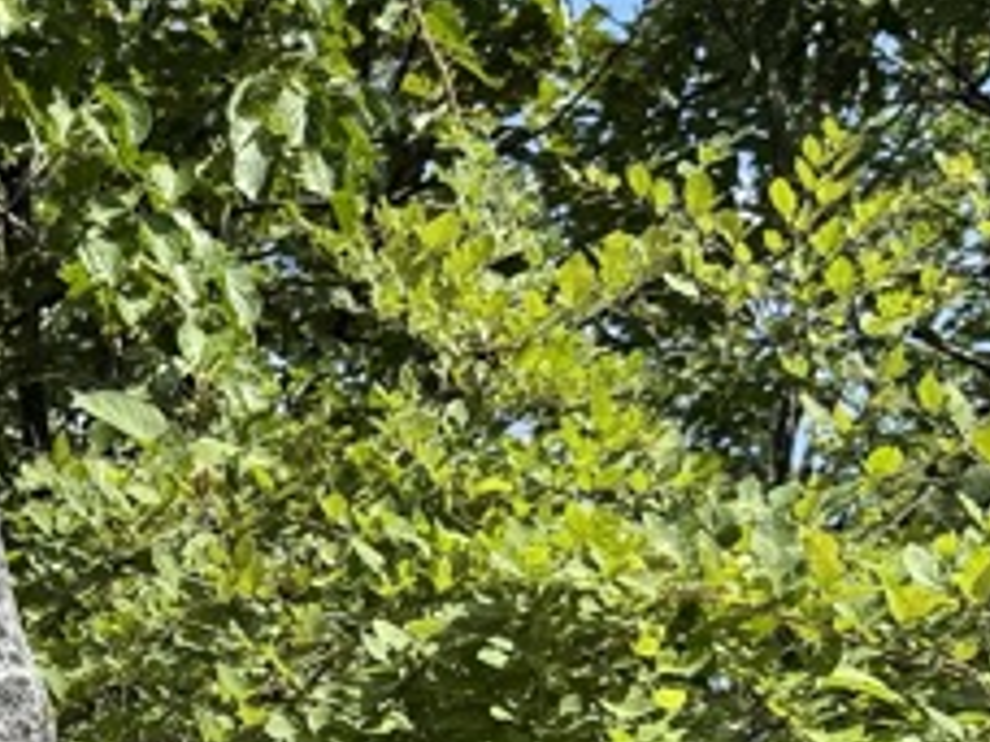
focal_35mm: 108
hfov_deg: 16.9
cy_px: 855
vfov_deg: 13.4
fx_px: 3089
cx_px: -382
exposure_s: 1/2703
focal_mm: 6.76
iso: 80
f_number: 1.78
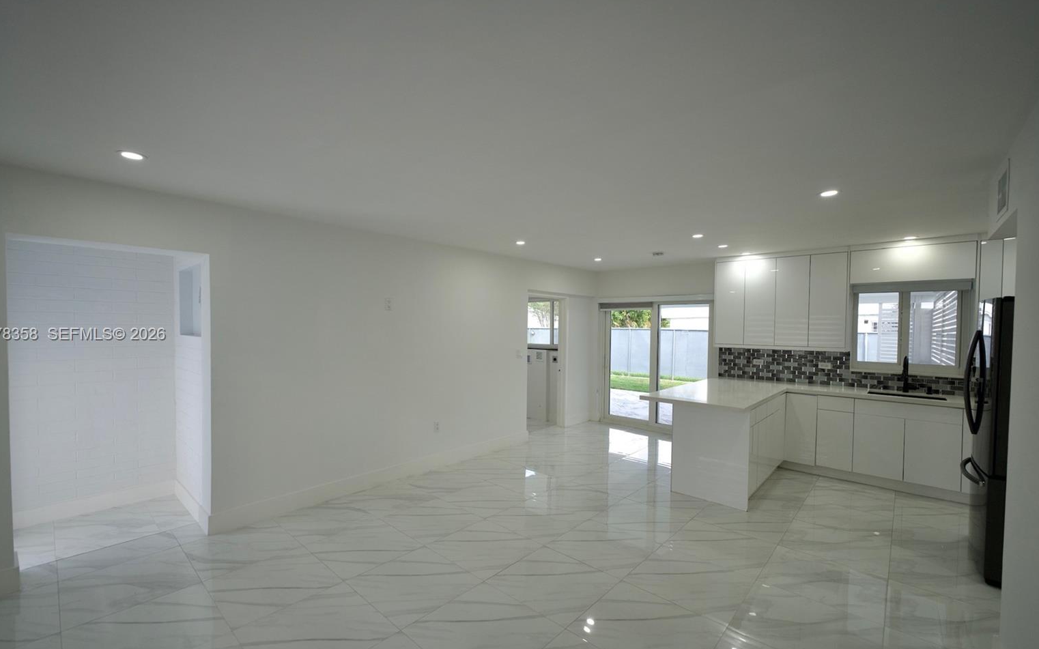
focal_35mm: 15
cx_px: 499
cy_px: 335
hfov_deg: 101.4
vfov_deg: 74.8
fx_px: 425
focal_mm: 14
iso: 400
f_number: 2.8
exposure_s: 1/500
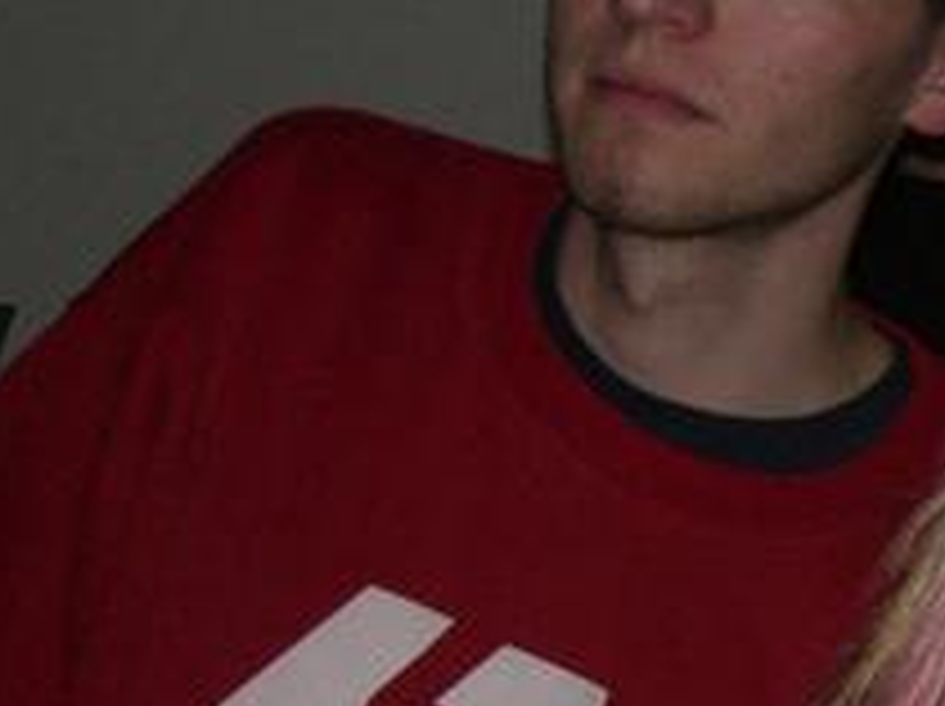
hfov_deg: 15.8
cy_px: 499
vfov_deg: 12.7
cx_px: 1341
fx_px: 3163
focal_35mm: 116
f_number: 3.1
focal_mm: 6.3
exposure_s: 1/60
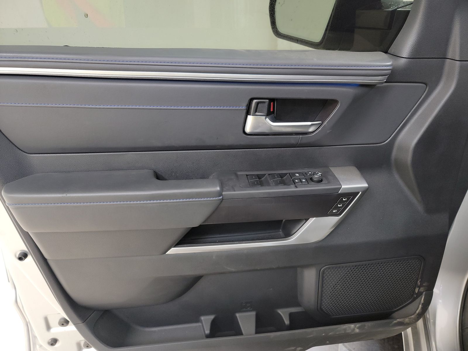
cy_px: 176
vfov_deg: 56.8
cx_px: 234
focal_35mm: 24
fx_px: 324
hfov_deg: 71.6
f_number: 1.8
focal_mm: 6.7
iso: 360
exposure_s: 1/59
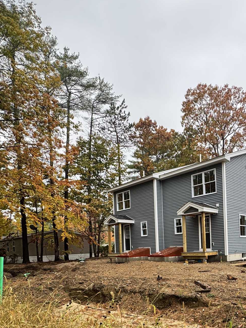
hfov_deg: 50.6
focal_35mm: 25
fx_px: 237
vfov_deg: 65.1
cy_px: 247
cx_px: 206
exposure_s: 1/135
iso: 40
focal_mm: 2.22
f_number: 2.2
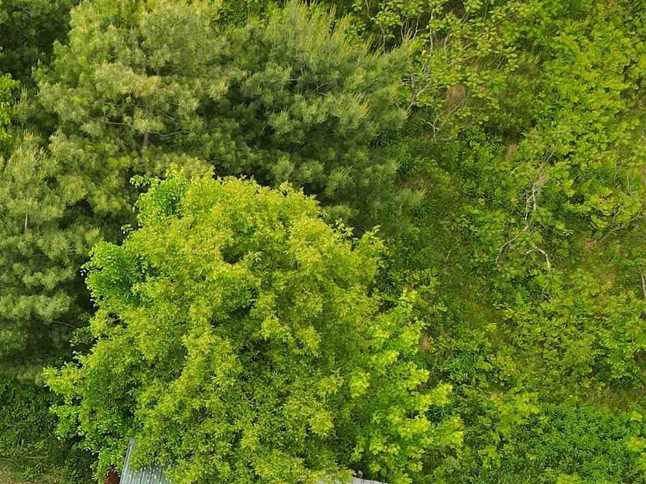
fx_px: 1269
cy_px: 542
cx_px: -159
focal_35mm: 68
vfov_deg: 20.5
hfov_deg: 25.2
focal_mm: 4.5
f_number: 2.8
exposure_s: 1/15
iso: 220
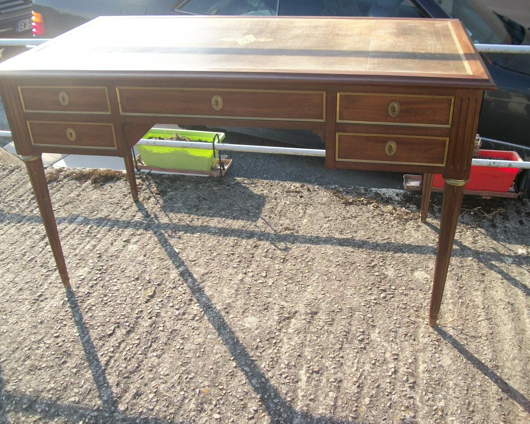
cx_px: 251
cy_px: 215
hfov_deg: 52.8
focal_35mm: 34
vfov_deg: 43.4
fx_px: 533
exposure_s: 1/320
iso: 80
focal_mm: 5.7
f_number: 2.9
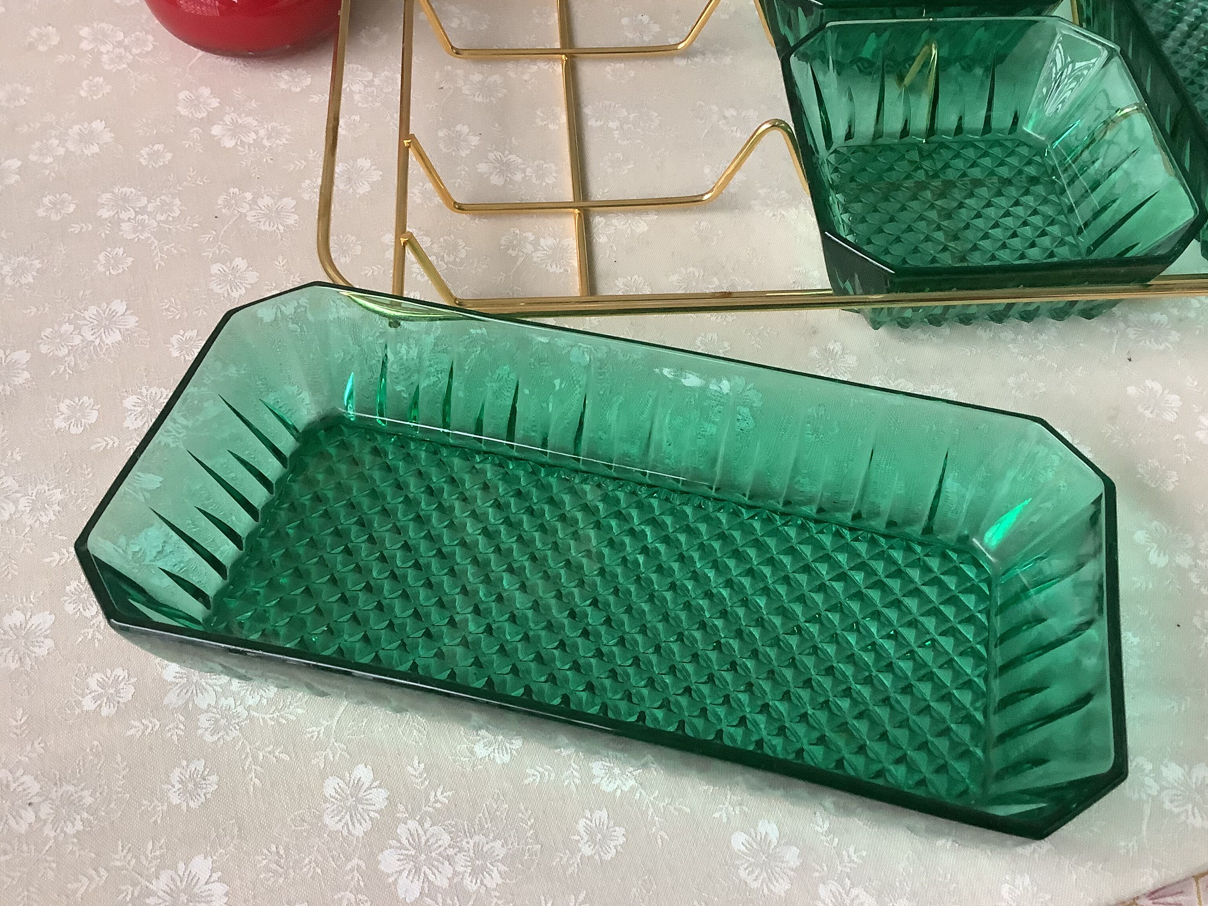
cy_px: 460
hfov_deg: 55.3
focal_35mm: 33
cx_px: 629
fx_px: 1152
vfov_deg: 42.9
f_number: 2.4
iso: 320
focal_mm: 3.3
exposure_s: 1/60
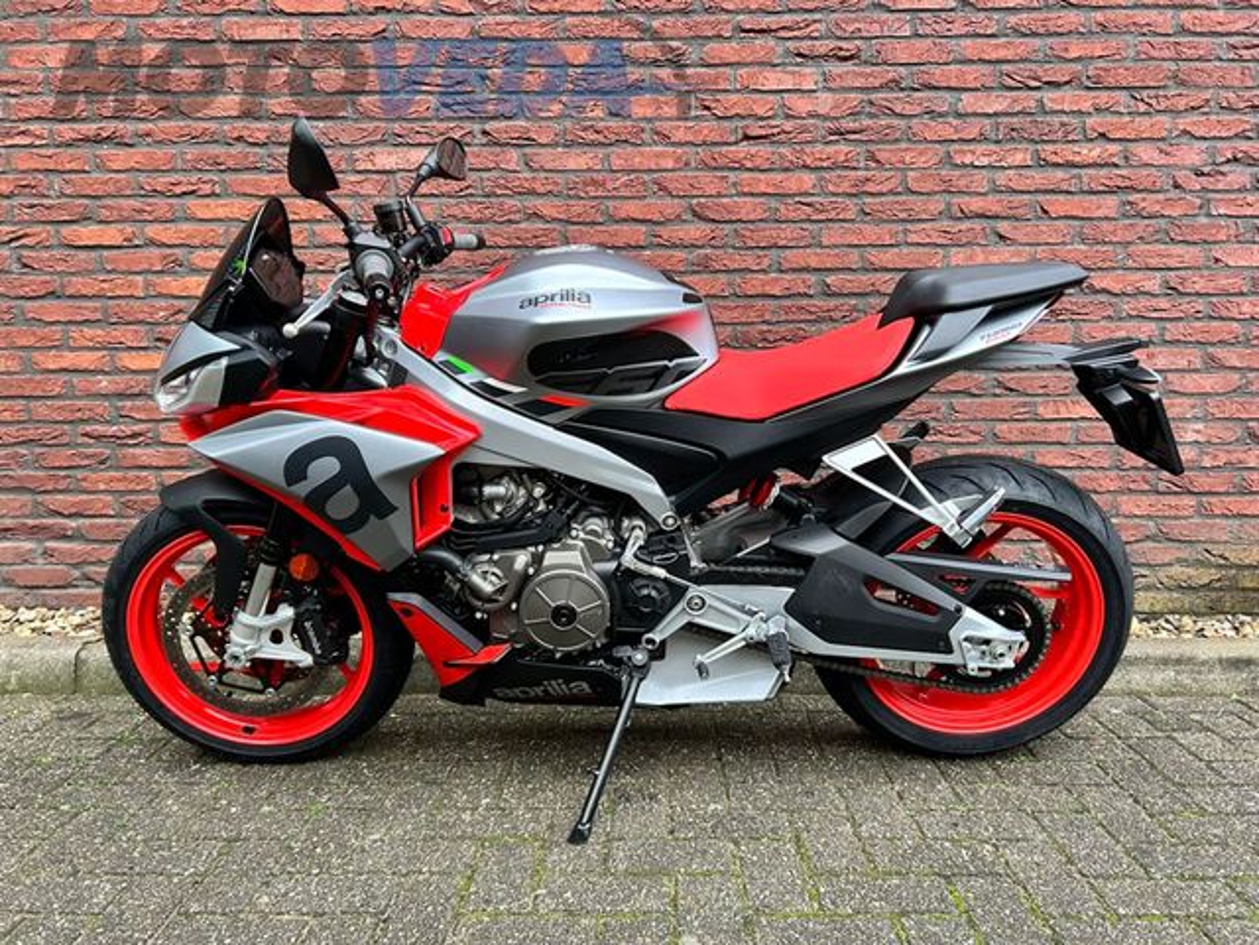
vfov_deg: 53.1
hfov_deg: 67.3
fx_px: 946
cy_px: 472
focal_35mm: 26
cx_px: 630
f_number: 1.5
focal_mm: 5.7
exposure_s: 1/60
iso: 320
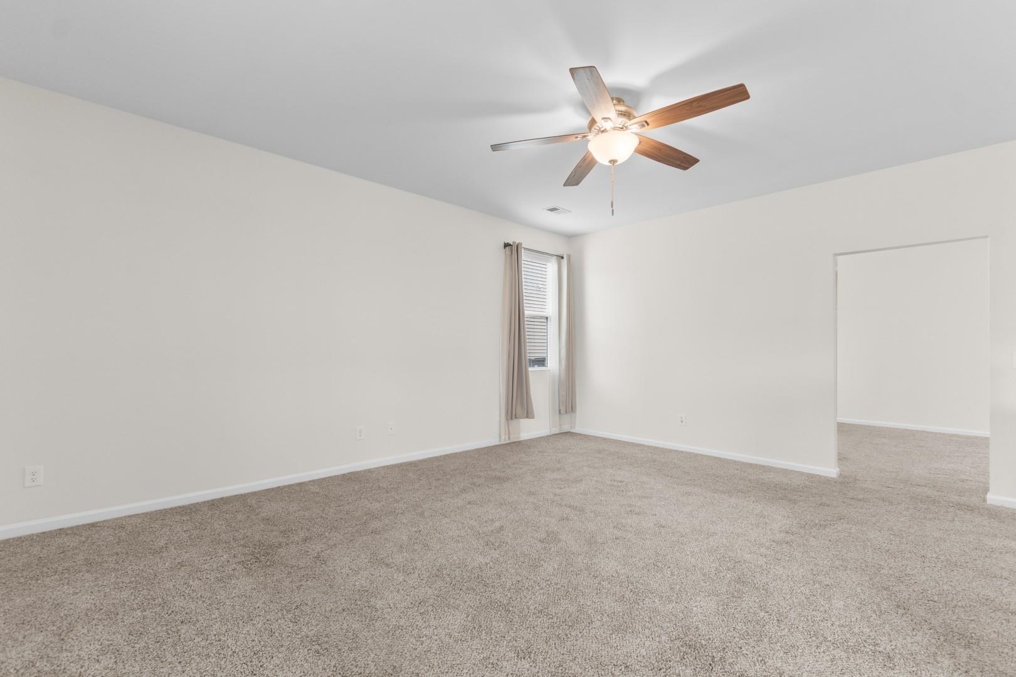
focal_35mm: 15
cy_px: 338
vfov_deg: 77.3
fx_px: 423
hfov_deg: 100.4
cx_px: 508
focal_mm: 10
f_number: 4.5
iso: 100
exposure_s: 2
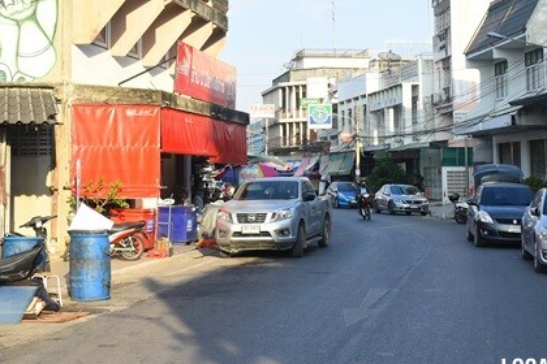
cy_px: 89
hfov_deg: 30.9
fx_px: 988
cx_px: 250
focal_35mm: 65
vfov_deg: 20.7
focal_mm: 26
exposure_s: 1/160
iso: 100
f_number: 6.3
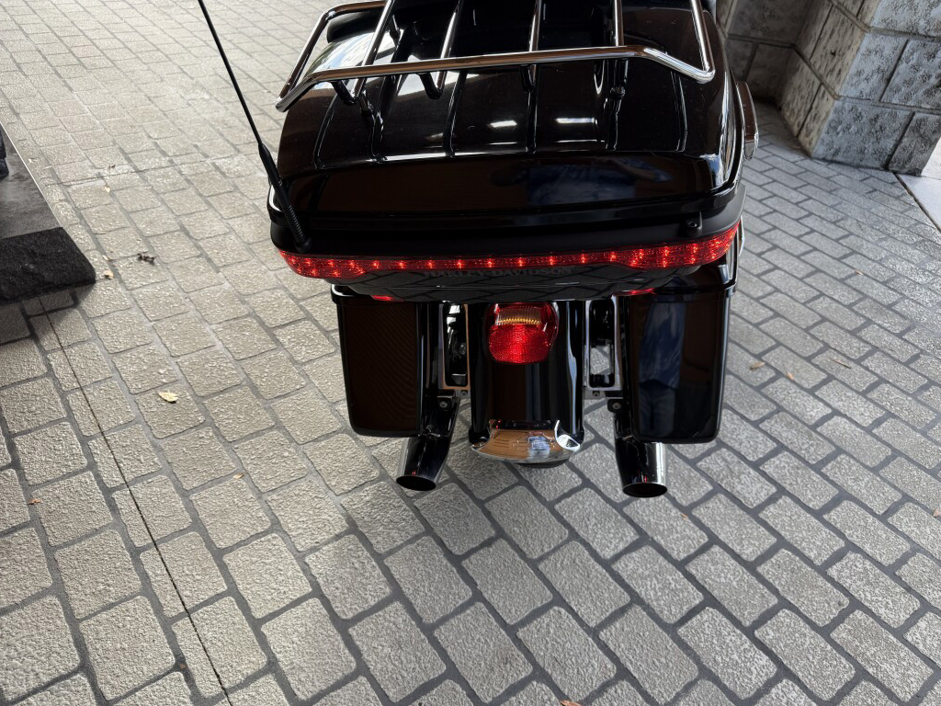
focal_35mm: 25
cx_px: 465
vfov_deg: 54.9
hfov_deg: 69.4
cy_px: 367
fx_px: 680
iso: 80
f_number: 1.78
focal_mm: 6.76
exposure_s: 1/365
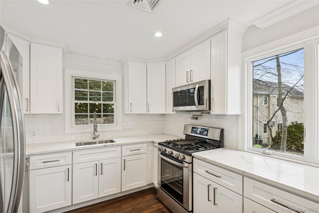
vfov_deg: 73.8
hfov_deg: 96.7
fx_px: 142
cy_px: 106
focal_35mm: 16
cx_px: 160
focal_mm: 16
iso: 200
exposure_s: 1/8
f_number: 9
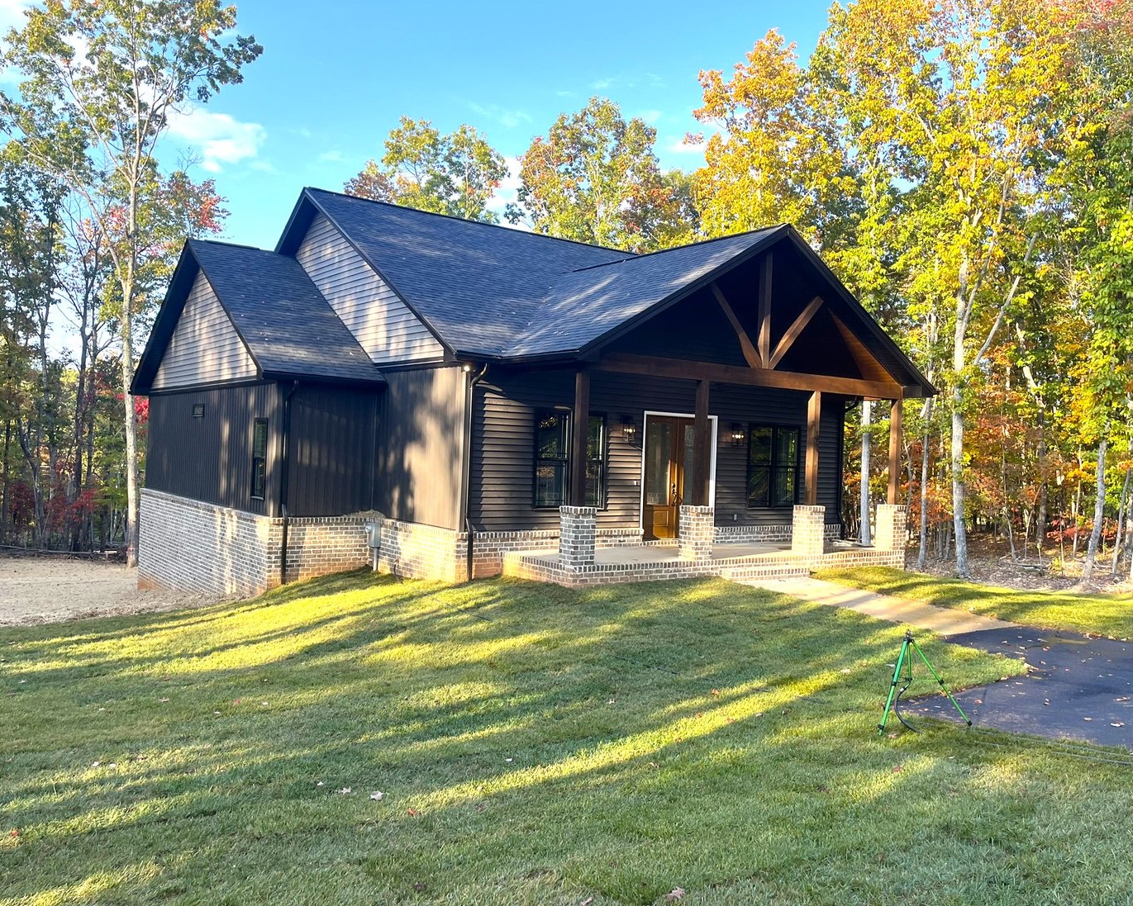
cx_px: 548
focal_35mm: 28
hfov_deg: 62.2
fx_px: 939
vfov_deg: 51.5
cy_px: 441
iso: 50
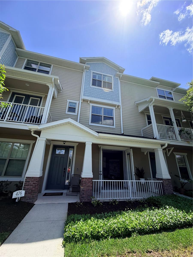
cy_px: 128
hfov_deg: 85.7
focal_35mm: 14
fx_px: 104
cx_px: 96
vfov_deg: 102.1
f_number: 2.2
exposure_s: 1/770
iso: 32
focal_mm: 2.22
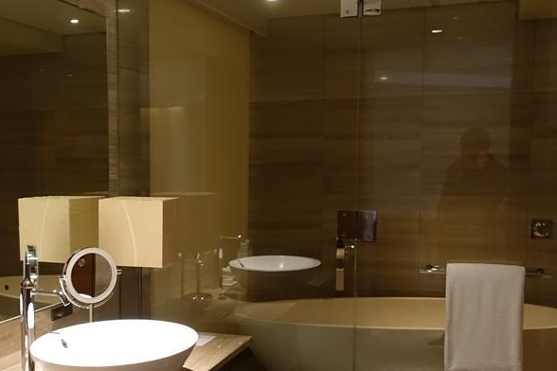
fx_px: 758
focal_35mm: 49
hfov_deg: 39.6
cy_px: 235
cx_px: 163
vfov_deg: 27.4
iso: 640
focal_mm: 8.8
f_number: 1.8
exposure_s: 1/30
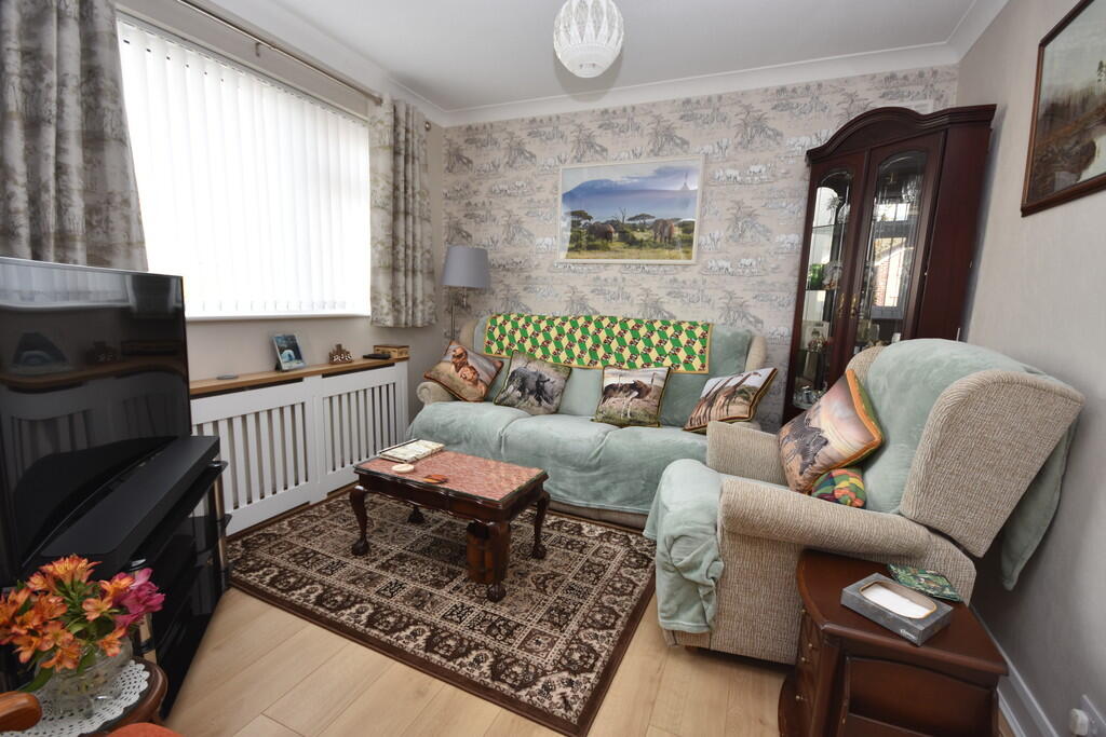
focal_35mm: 15
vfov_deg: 77.3
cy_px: 368
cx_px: 553
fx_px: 461
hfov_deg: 100.4
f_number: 4
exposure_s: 1/60
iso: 200
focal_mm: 10
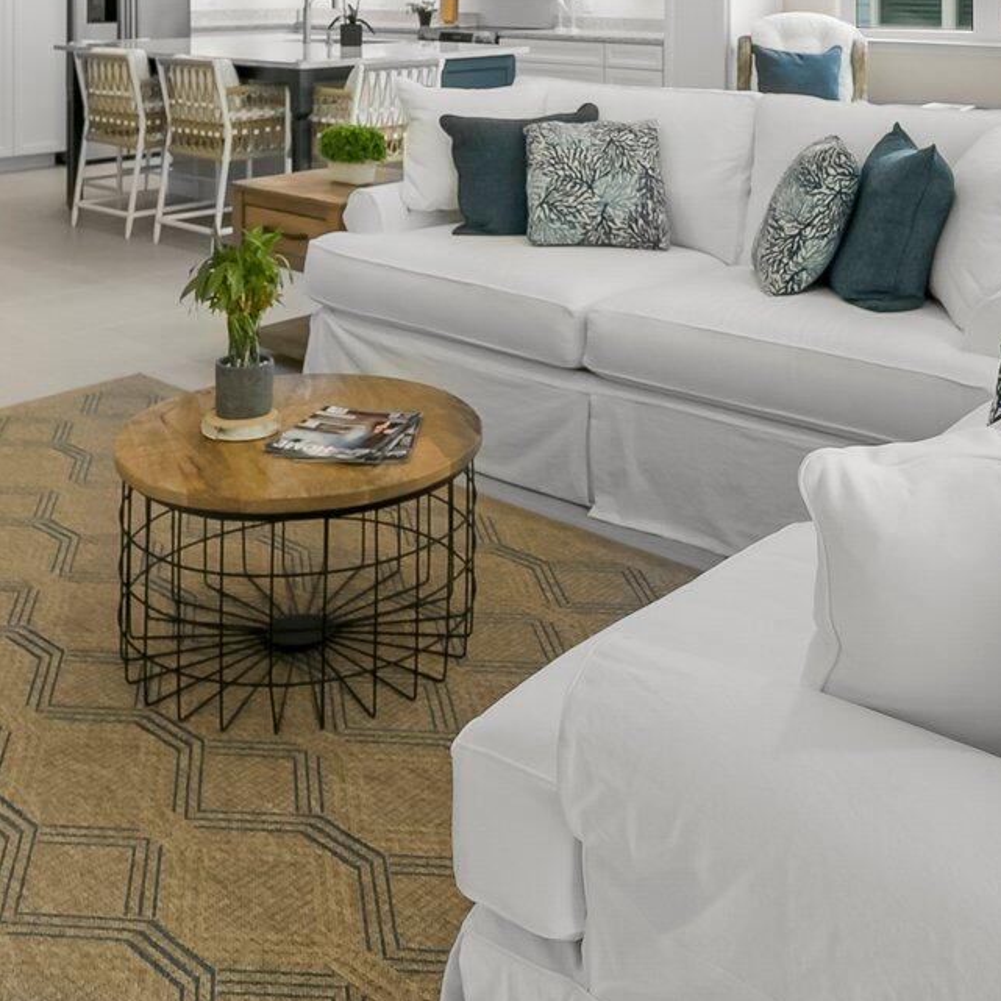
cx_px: 548
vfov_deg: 37.9
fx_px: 1243
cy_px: -49
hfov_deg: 43.8
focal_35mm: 38
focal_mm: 14
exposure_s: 1/10
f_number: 8
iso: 400
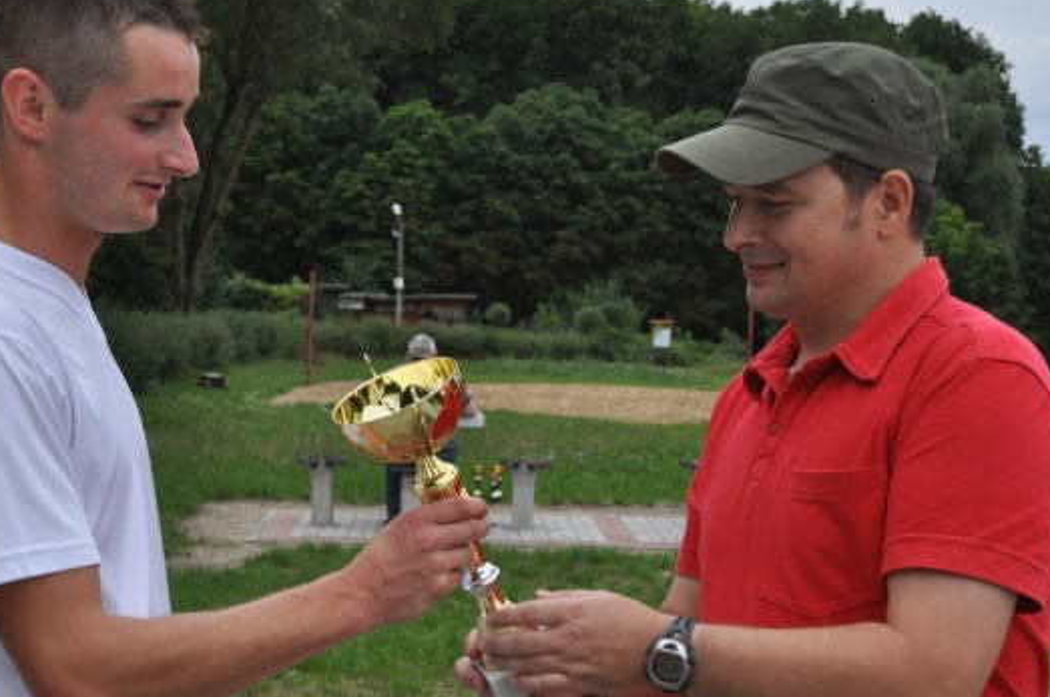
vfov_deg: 17.4
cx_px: 486
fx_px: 2271
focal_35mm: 78
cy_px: 459
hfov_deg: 26.0
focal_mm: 34
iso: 800
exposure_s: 1/160
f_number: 5.6
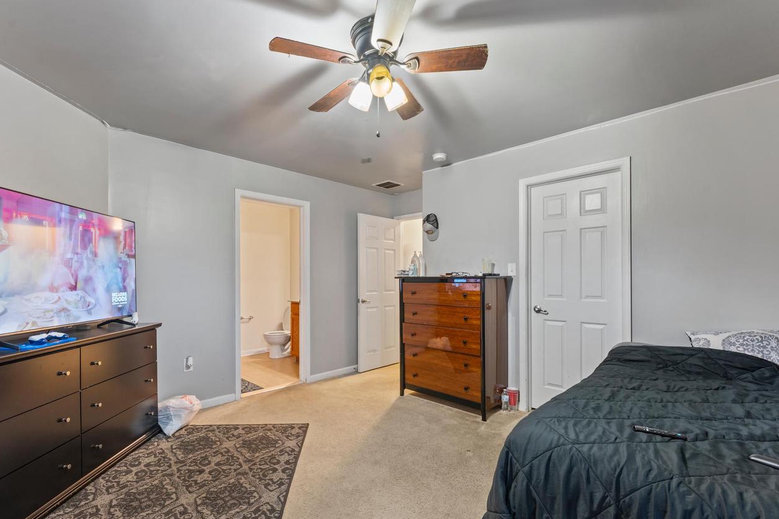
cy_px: 285
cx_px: 377
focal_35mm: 16
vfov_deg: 73.5
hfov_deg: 96.7
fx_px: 346
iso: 400
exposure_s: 2
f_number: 9
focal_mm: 14
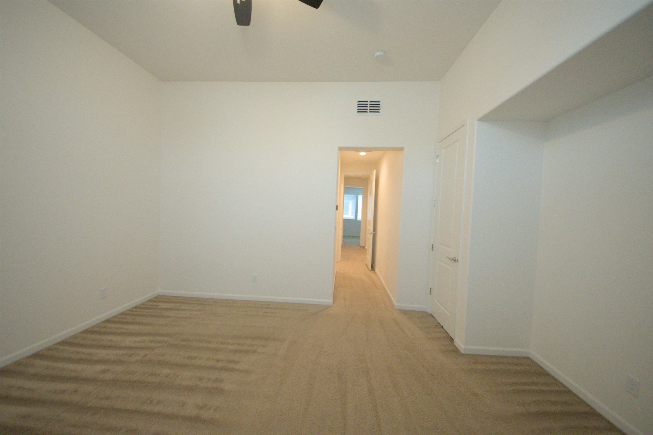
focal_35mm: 12
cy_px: 218
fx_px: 218
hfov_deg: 112.6
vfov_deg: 89.9
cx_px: 326
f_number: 4.5
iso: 1100
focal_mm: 8
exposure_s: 1/125
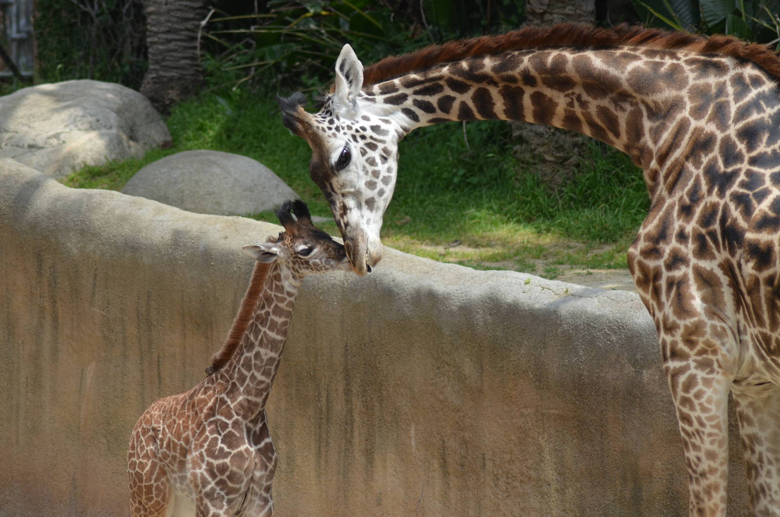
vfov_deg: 5.4
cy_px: 258
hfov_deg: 8.1
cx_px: 390
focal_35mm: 255
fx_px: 5514
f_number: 5
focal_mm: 170
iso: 400
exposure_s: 1/1600
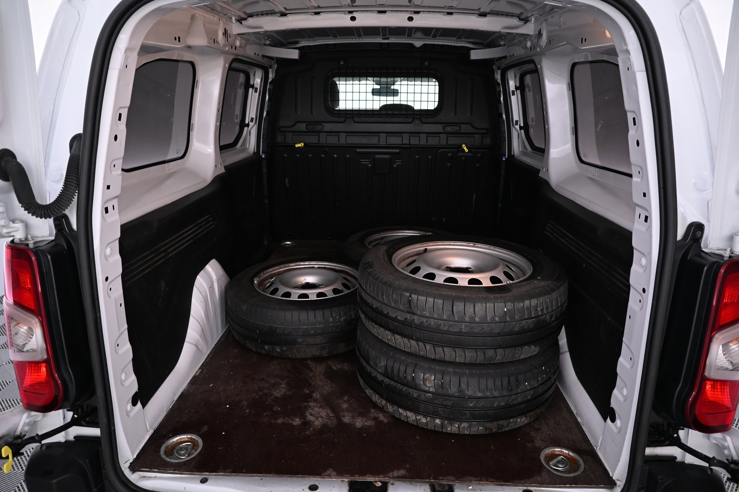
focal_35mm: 24
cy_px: 246
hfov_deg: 73.7
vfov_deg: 53.1
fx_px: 493
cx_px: 370
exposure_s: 1/25
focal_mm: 16
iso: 800
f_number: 3.5
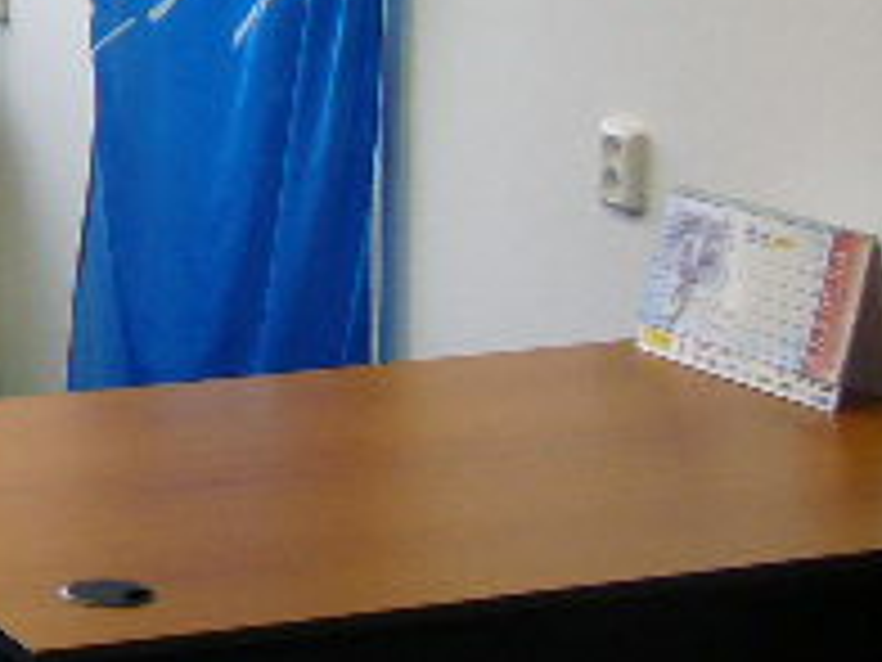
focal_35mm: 121
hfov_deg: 15.0
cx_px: -472
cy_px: -144
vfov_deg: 12.0
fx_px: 3083
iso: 100
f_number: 2.8
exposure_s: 1/40
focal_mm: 6.1
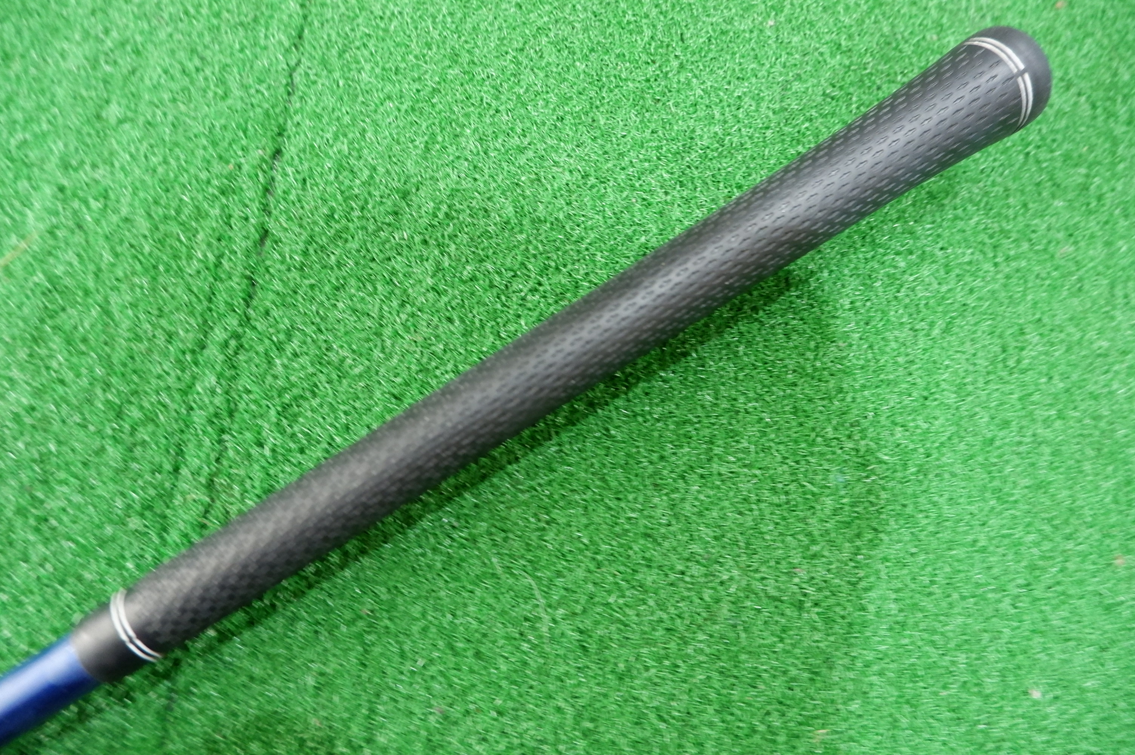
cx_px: 568
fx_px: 724
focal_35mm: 23
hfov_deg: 76.1
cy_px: 378
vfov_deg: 55.0
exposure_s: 1/14
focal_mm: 15
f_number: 3.5
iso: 3200
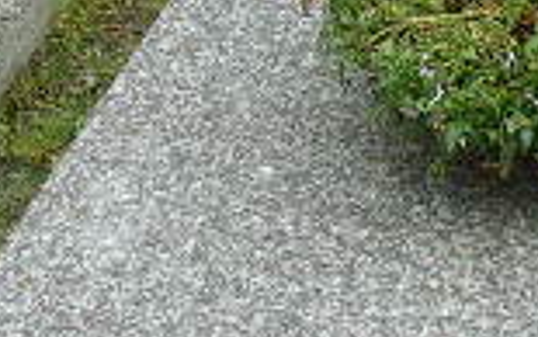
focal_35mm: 118
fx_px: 1731
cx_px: 587
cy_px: -59
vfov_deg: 10.9
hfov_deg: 17.1
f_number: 3
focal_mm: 4.9
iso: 80
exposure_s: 1/300
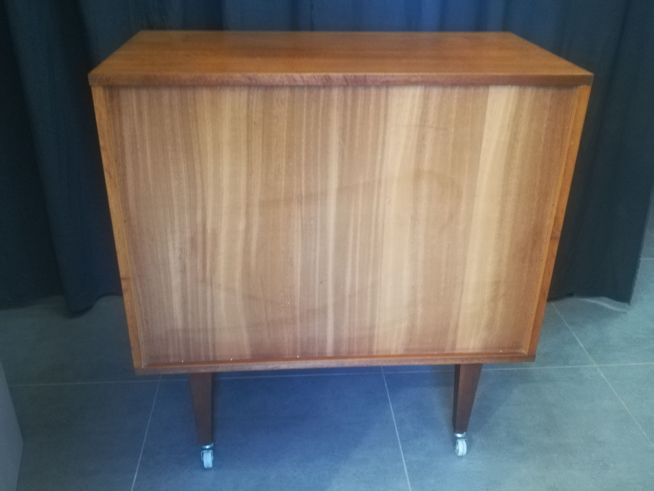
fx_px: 586
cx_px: 327
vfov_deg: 45.4
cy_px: 246
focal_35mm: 31
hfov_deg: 58.4
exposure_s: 1/14.3
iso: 1000
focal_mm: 3.83
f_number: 2.2
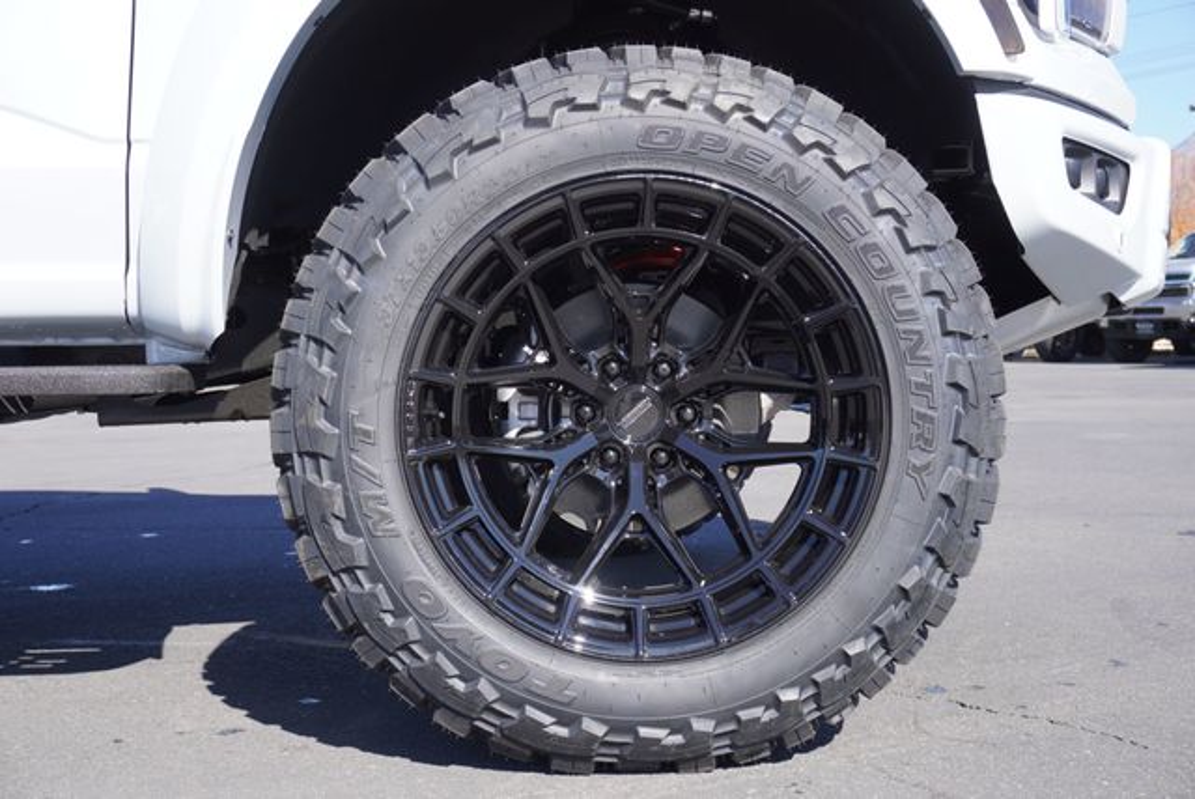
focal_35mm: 46
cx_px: 598
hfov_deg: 42.3
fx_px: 1545
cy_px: 400
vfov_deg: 29.0
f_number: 7.1
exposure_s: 1/125
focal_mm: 31
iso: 100
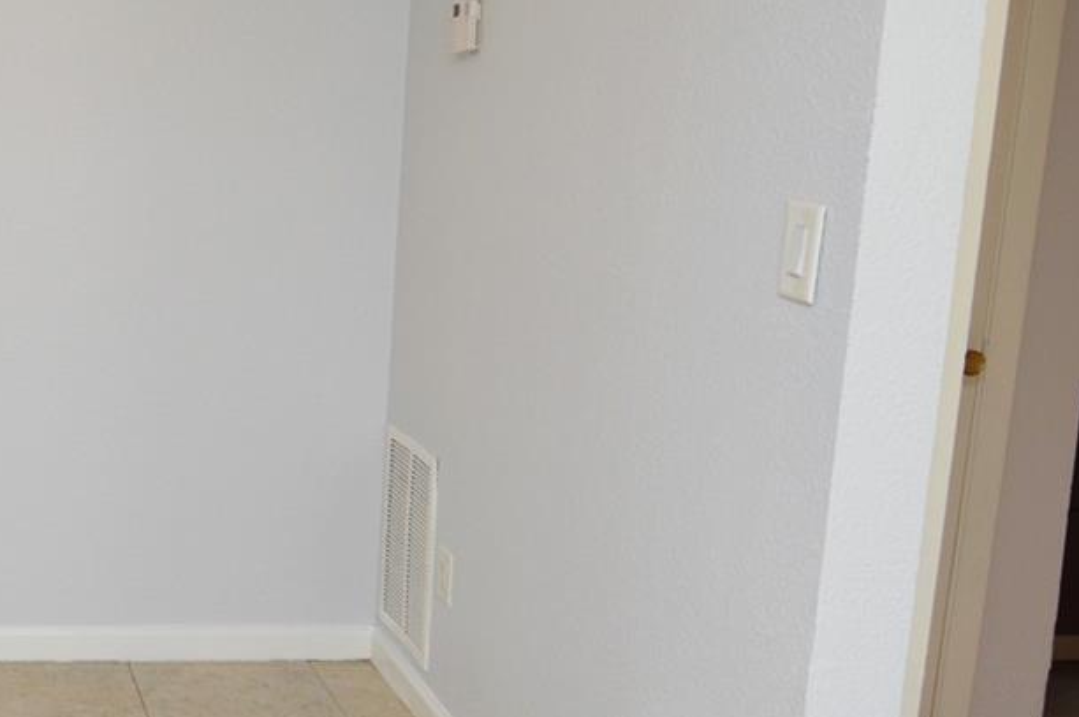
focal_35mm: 47
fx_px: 1407
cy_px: 369
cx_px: -97
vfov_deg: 28.6
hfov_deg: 36.0
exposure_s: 1/60
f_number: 4
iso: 400
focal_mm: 12
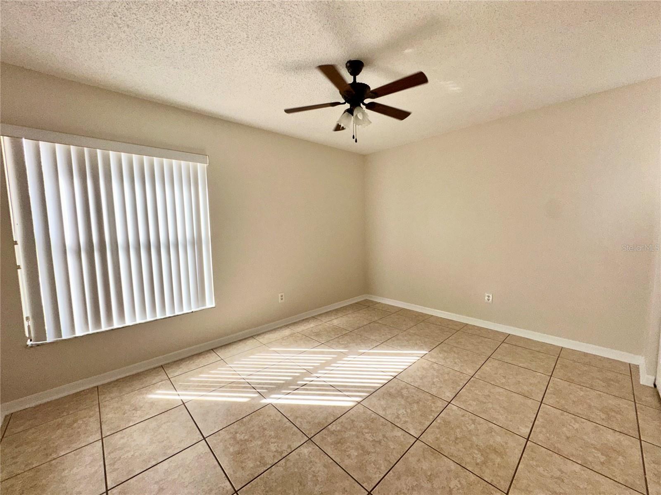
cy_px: 248
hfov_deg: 102.1
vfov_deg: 85.7
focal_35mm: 14
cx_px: 330
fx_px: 267
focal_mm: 2.22
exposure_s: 1/311
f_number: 2.2
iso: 32
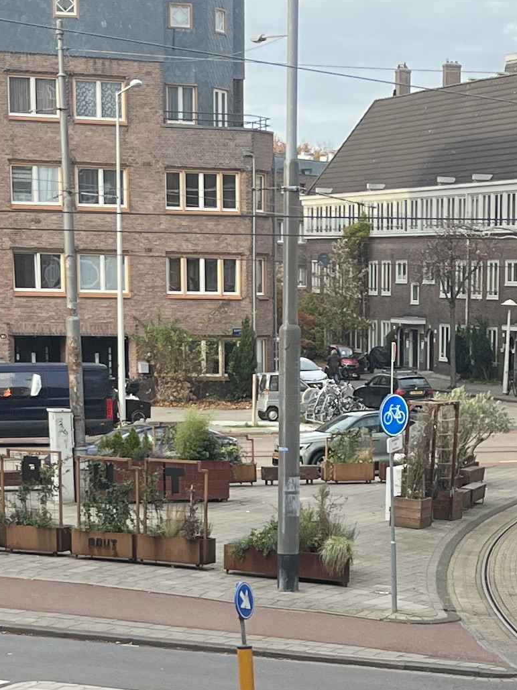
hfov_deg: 14.4
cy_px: 695
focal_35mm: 102
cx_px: 428
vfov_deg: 18.7
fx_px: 2031
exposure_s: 1/625
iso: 50
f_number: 1.6
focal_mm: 5.1
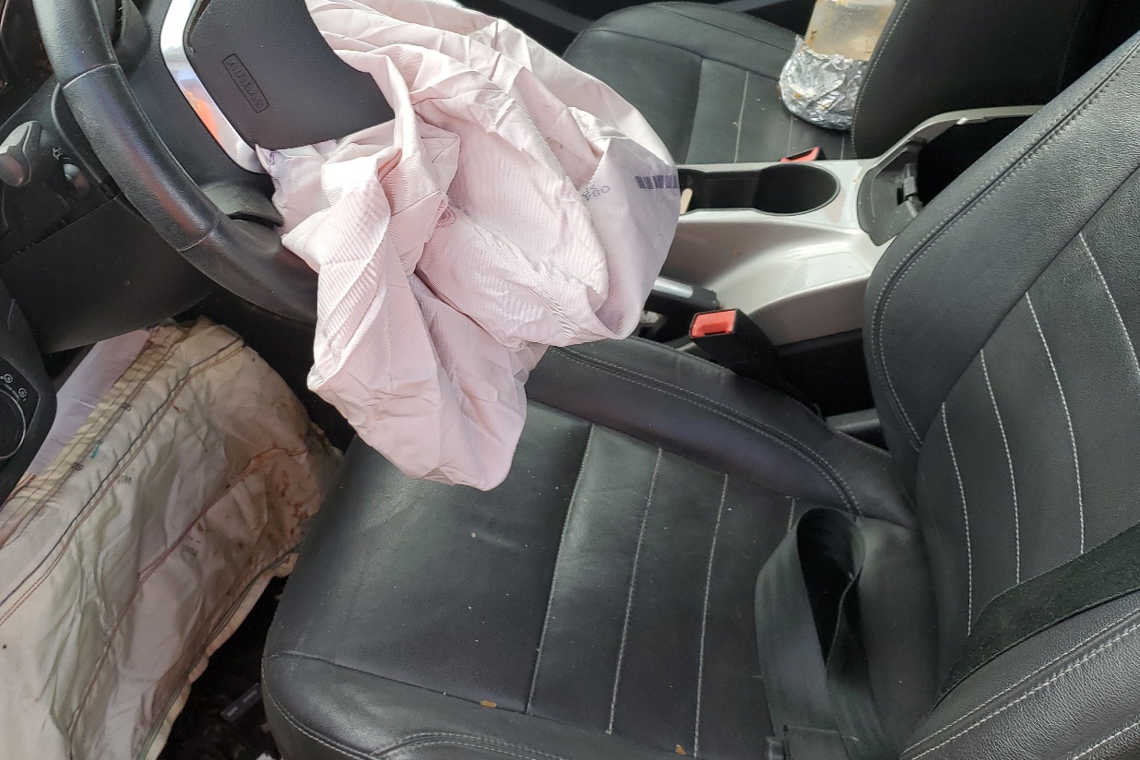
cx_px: 457
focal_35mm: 35
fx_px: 1108
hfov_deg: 54.1
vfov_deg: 37.5
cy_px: 269
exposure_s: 1/294
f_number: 1.5
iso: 50
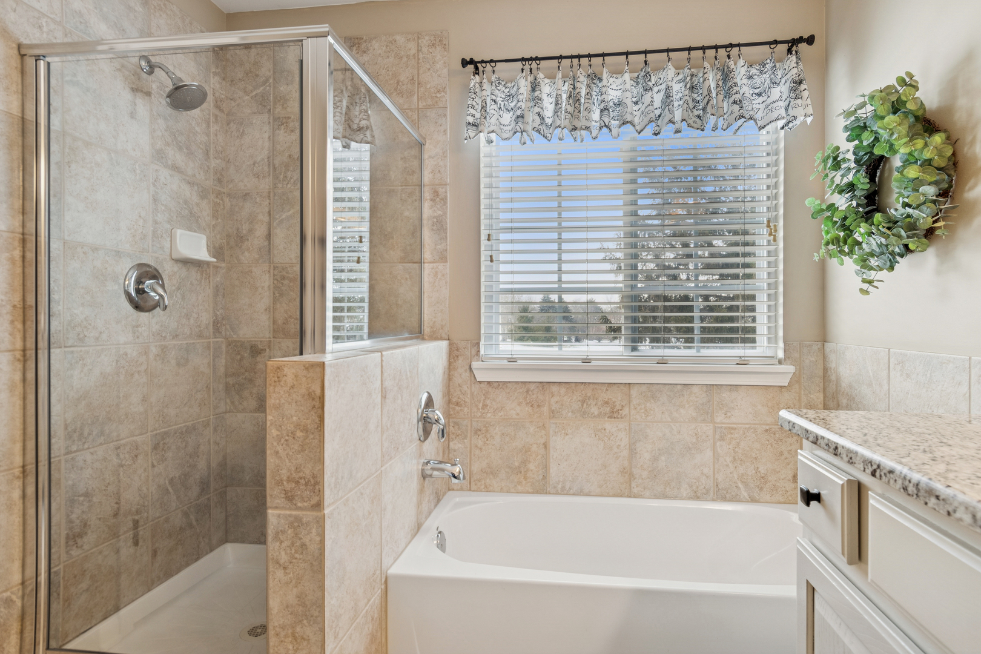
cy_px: 327
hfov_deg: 90.0
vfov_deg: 67.4
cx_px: 490
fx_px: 490
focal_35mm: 18
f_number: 8
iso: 320
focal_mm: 12
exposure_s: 1/10
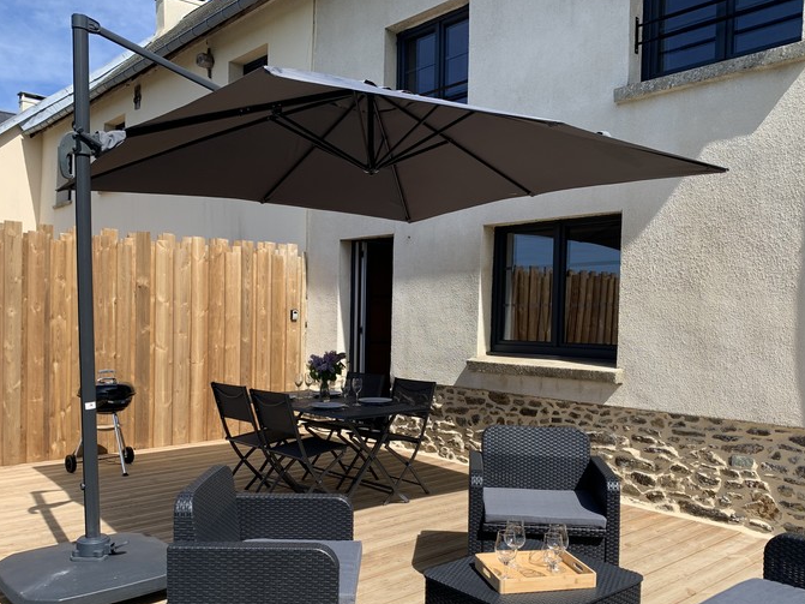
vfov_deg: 45.3
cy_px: 346
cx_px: 400
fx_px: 721
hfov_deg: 58.4
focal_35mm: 31
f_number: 1.8
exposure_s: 1/1513
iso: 25
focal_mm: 4.25
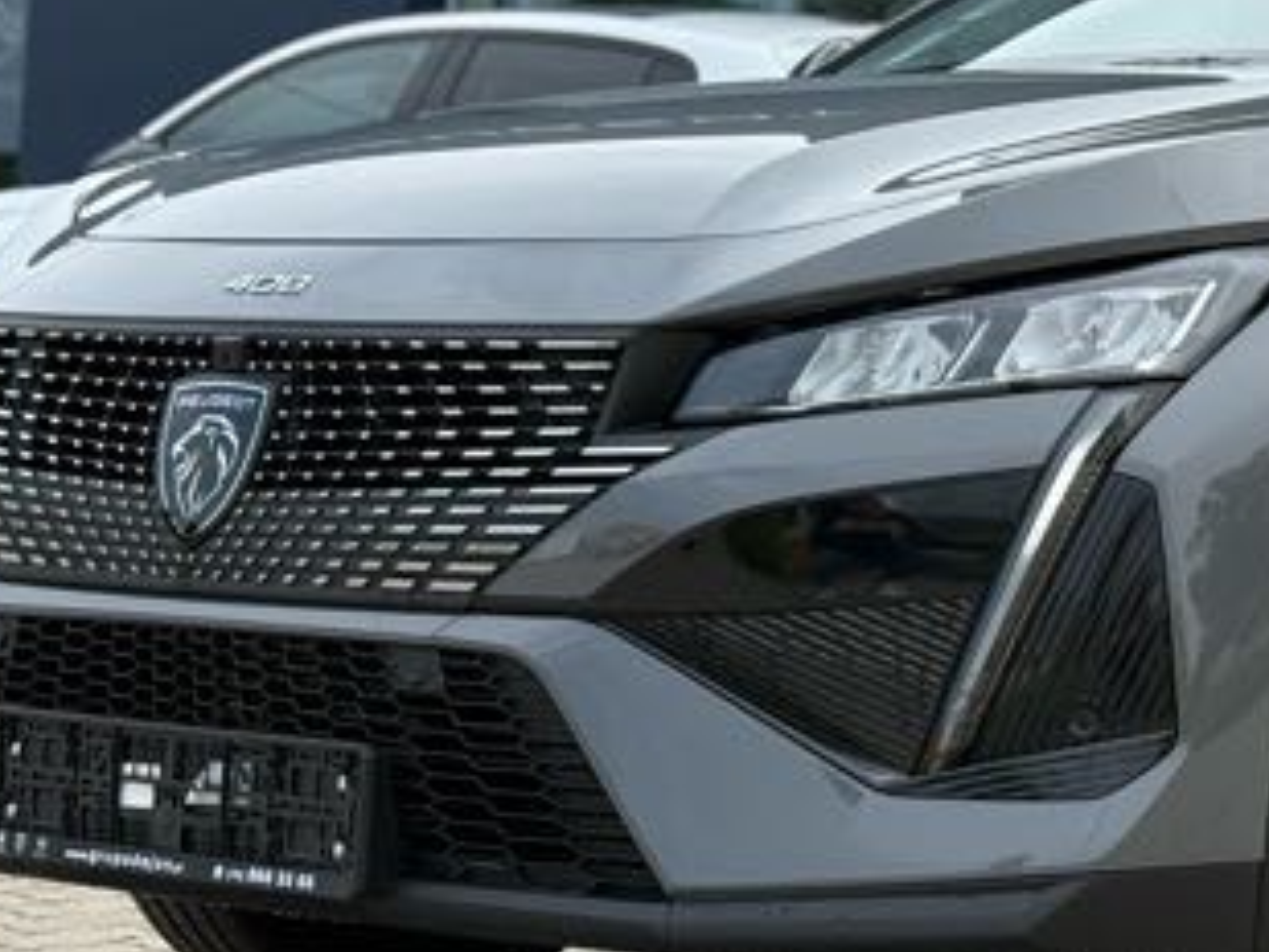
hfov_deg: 14.8
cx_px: 1392
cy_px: -31
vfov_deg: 11.3
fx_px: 4768
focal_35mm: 130
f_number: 1.78
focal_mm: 6.76
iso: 100
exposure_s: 1/3891
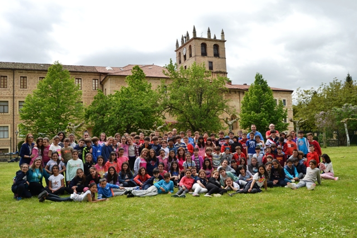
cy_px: 119
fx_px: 298
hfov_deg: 61.9
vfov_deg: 43.6
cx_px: 178
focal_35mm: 30
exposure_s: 1/200
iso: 100
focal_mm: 20
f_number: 8
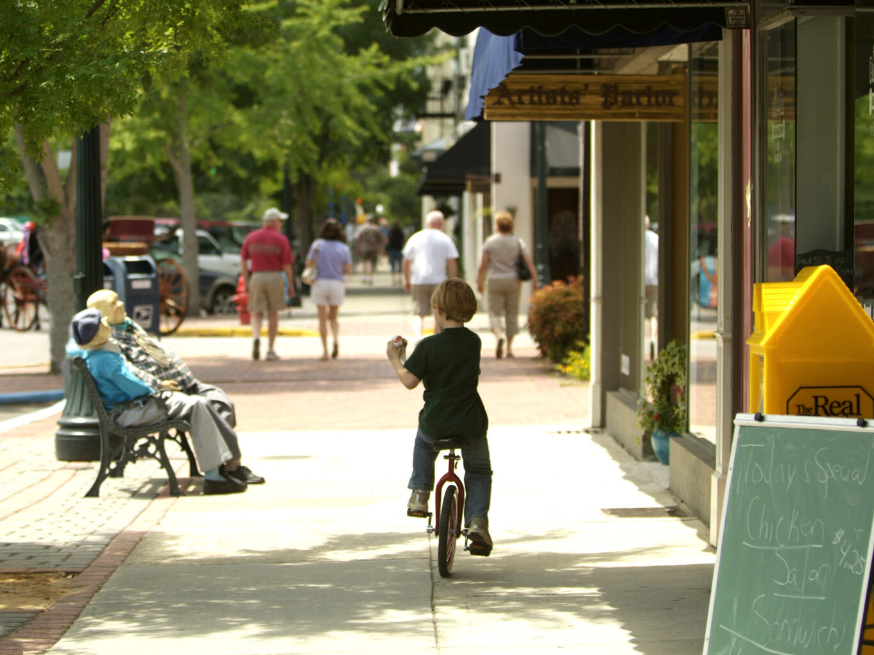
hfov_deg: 17.3
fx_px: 2878
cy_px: 329
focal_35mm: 114
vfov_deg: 13.0
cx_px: 420
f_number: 2.8
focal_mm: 70
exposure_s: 1/1500
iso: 200
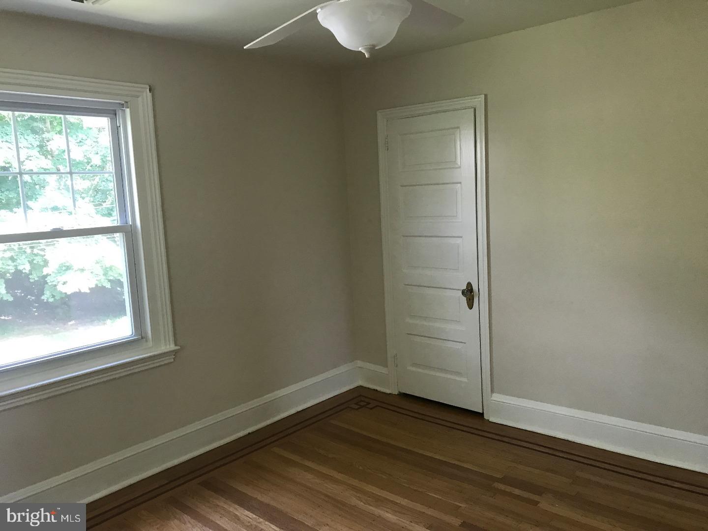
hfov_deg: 63.4
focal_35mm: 28
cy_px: 266
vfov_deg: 49.7
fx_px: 573
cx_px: 354
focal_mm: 3.99
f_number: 1.8
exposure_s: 1/30
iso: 40
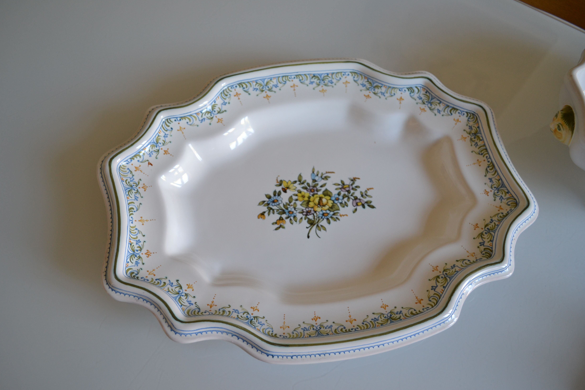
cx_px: 292
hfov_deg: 65.5
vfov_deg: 46.4
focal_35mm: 28
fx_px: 455
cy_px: 199
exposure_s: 1/50
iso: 400
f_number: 3.5
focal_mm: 18
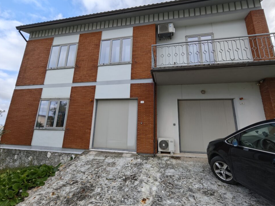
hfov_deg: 98.2
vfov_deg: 81.7
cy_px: 97
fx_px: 119
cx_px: 140
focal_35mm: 15
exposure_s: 1/100
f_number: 2.2
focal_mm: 2.16
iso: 50
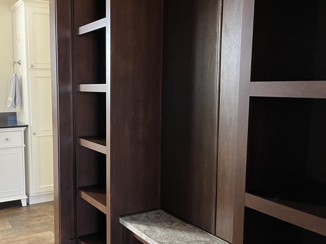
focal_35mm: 37
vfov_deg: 38.6
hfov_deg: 49.2
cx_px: 105
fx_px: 348
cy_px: 134
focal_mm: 5.1
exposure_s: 1/60
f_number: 1.6
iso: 250
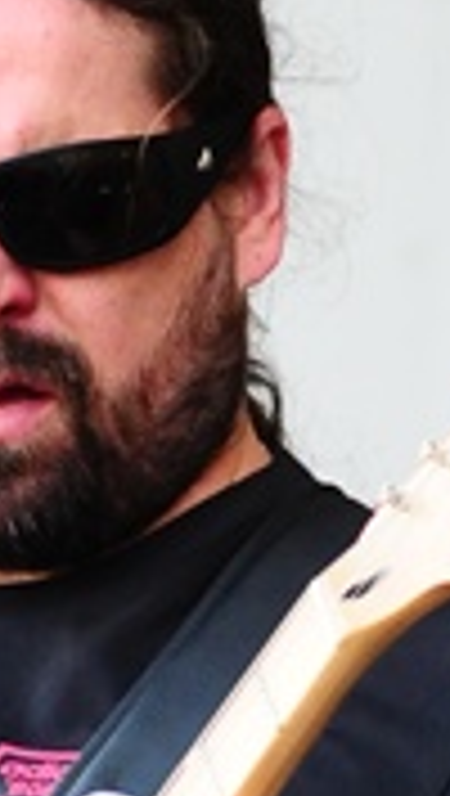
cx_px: -72
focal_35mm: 771
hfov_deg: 1.6
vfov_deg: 2.8
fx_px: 16296
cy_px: 661
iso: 1000
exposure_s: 1/400
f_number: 4.5
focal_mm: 145
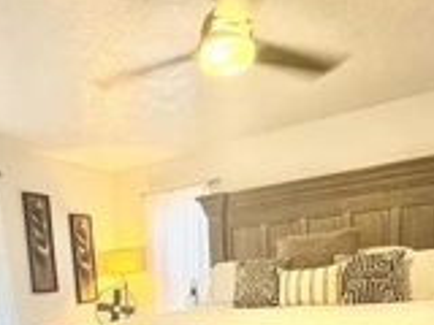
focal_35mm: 35
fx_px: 439
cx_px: 152
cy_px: 352
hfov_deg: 51.8
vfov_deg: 35.2
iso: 250
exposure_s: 1/60
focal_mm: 2.22
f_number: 2.2
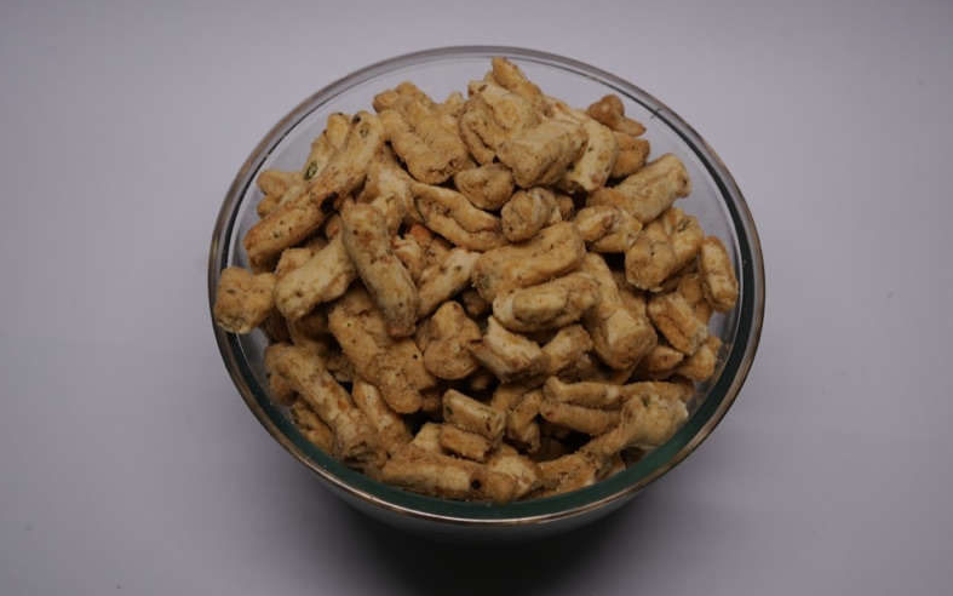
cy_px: 311
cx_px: 473
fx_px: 1481
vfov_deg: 22.8
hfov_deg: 35.7
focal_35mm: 57
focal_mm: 55
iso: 500
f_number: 8
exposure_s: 1/200
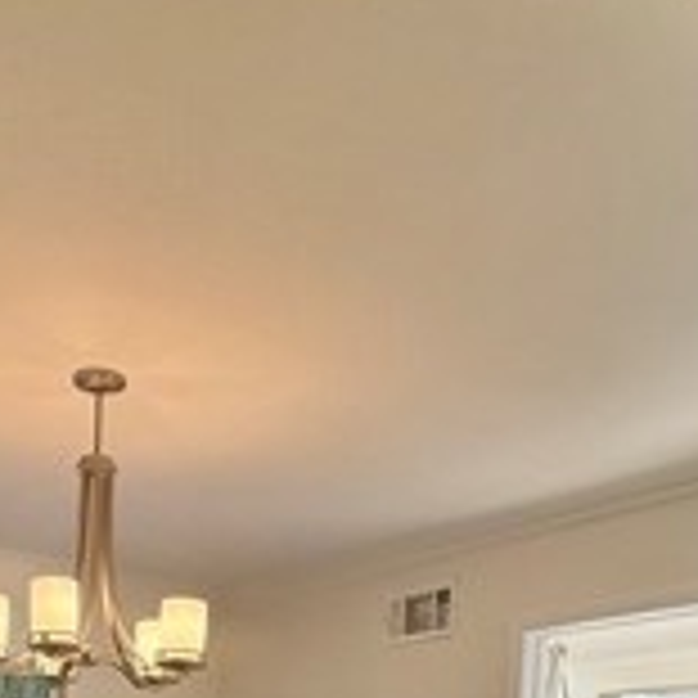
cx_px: 162
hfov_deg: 32.7
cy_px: 874
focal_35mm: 51
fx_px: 1163
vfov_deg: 28.3
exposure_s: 1/160
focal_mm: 2.22
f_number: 2.2
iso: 64
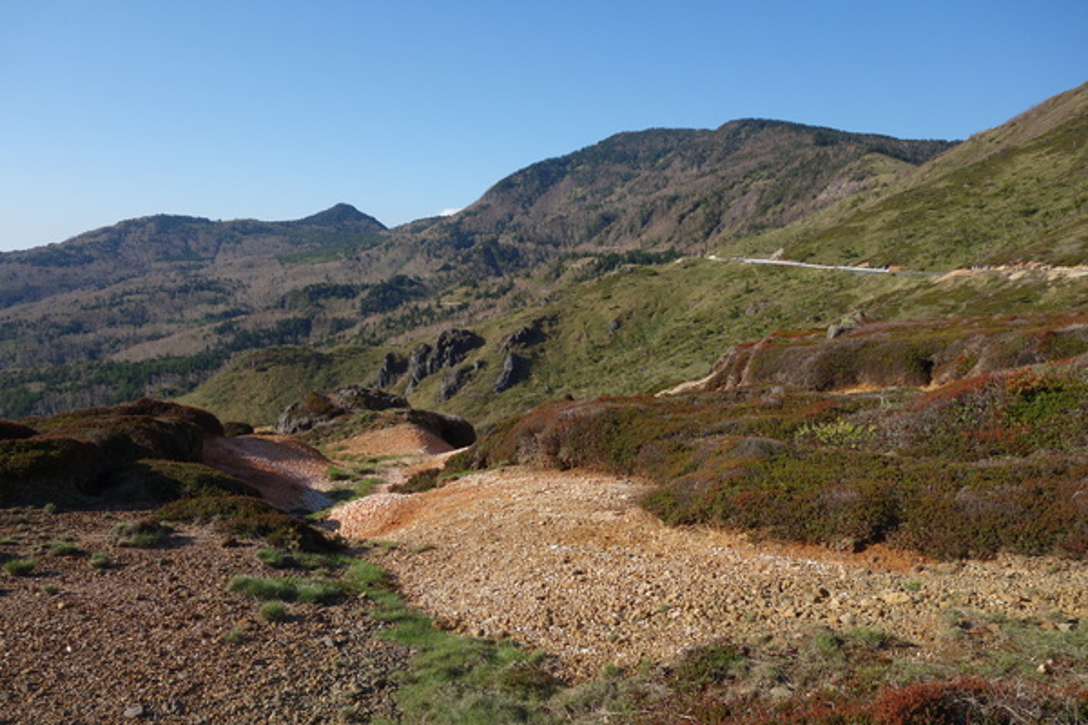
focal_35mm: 28
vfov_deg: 46.4
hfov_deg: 65.5
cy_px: 362
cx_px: 544
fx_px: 846
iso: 125
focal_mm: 10.4
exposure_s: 1/400
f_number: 5.6
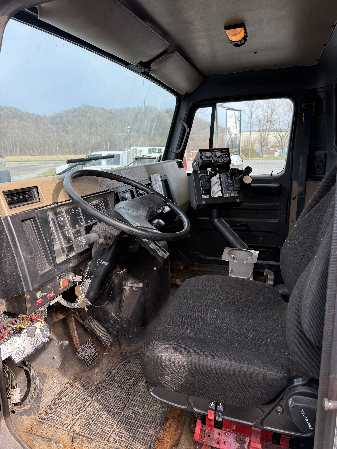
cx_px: 168
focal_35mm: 24
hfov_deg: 56.8
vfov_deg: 71.6
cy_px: 224
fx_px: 312
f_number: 1.78
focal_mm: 6.76
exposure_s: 1/580
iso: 100
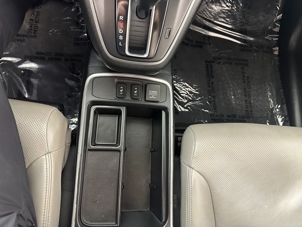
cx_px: 151
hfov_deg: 71.6
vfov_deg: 56.8
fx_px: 209
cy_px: 114
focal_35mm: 24
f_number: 1.78
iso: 800
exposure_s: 1/40
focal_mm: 6.86
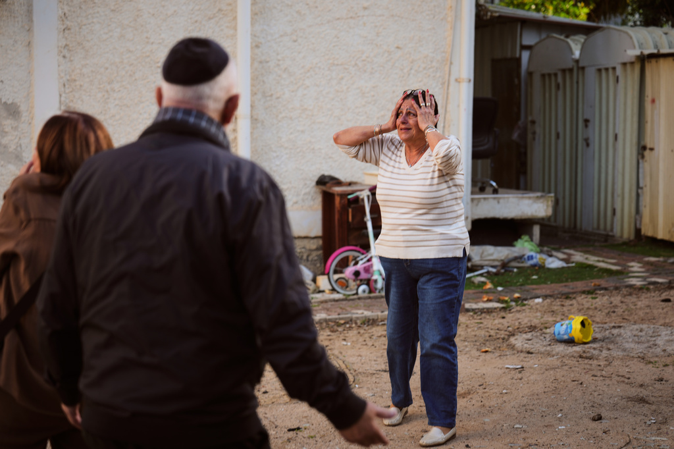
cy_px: 224
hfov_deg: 28.9
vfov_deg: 19.4
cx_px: 337
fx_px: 1310
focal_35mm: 70
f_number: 2.8
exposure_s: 1/200
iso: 50
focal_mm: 70
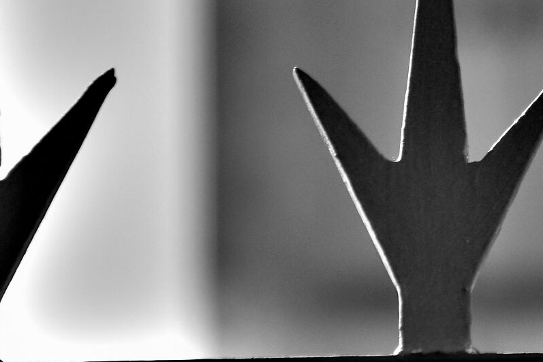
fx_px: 19075
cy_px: -6
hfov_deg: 1.6
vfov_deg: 1.1
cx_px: 773
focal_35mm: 1265
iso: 320
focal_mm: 280
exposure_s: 1/500
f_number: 6.3
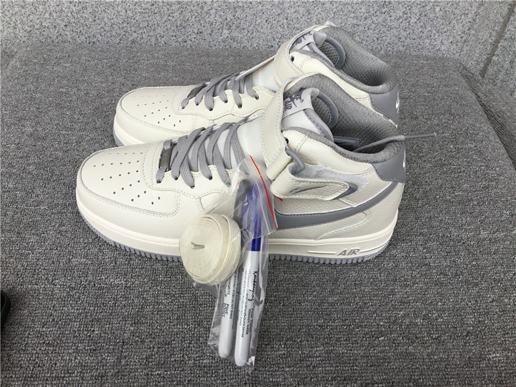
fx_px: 462
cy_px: 194
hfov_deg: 58.4
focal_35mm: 31
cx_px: 258
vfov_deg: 45.4
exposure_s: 1/252
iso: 25
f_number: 2.4
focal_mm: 3.3
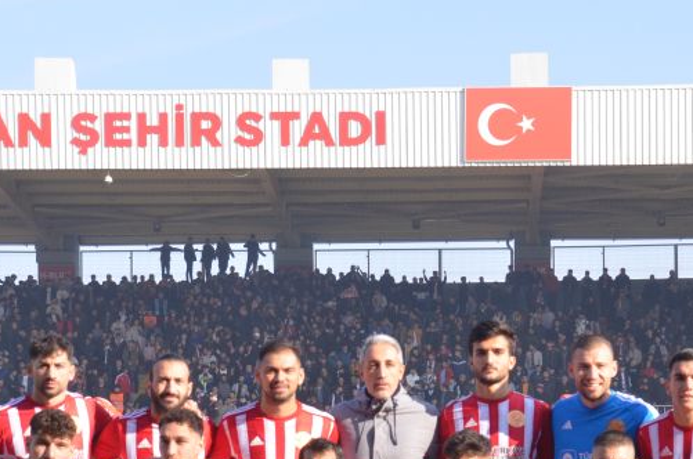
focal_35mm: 141
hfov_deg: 14.6
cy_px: 435
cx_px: 389
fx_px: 2709
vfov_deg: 9.6
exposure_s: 1/640
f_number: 8
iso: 640
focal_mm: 46
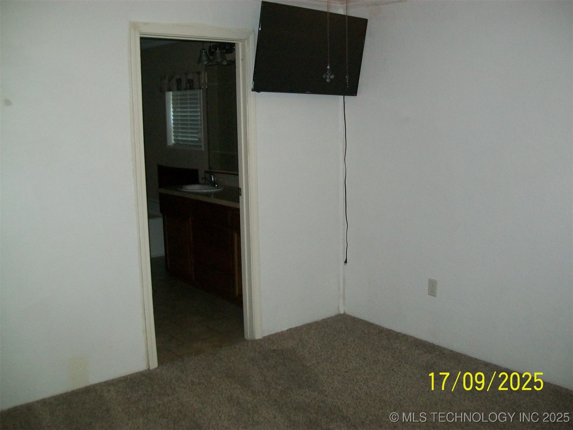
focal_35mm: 36
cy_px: 215
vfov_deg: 39.7
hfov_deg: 51.4
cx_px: 286
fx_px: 596
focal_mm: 6
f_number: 2.7
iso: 160
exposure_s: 1/60
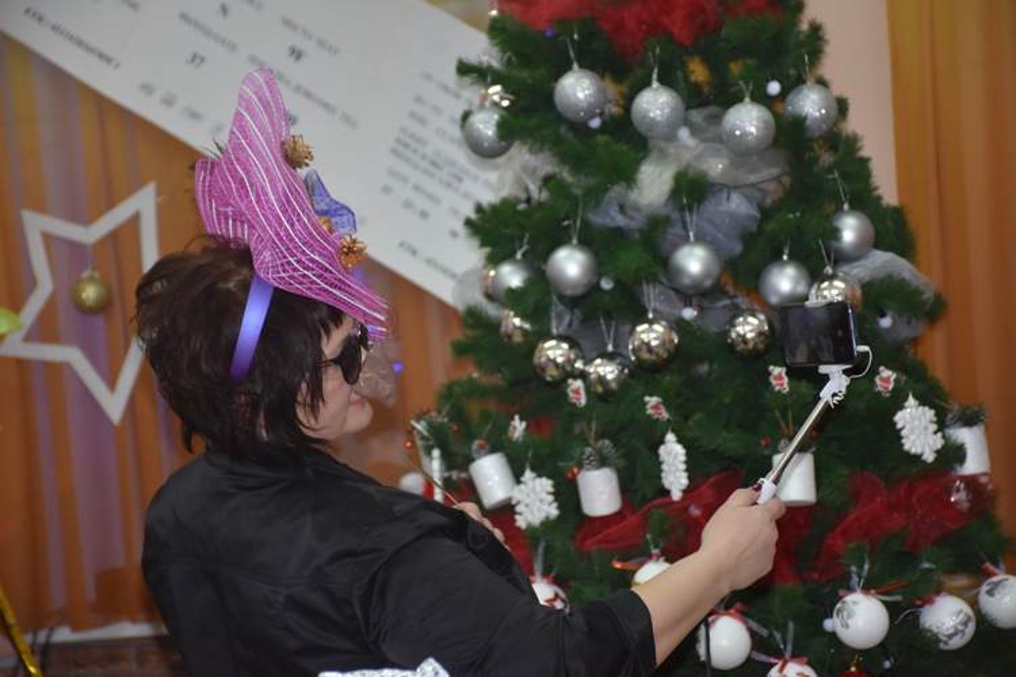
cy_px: 338
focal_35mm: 120
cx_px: 508
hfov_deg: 17.1
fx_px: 3386
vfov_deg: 11.4
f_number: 5.3
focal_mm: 80
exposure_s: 1/60
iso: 720
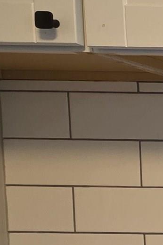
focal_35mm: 80
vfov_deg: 24.2
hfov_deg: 9.8
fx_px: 543
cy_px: 244
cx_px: 554
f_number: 1.9
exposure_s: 1/60
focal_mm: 2.2
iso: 160
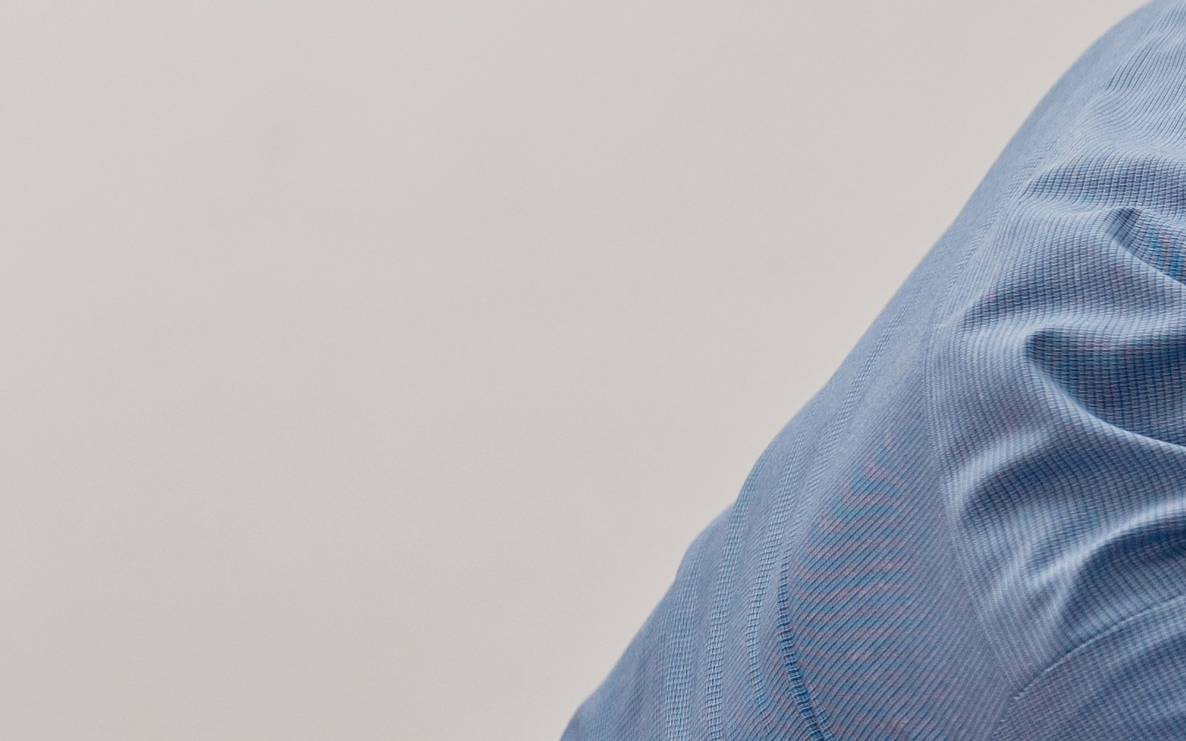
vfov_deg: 5.2
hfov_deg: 7.8
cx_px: 2644
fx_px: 8209
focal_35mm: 254
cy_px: 829
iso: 500
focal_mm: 50
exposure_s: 1/250
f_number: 1.8
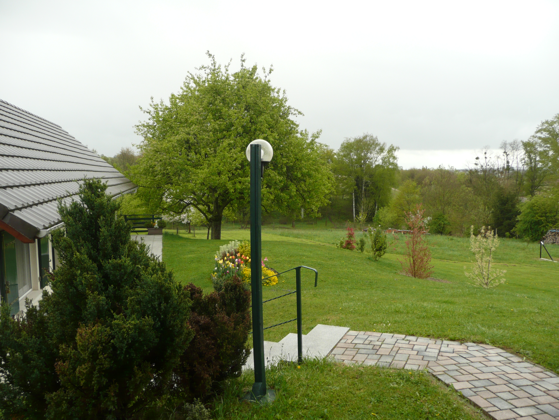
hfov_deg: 63.4
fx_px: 452
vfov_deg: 49.7
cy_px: 210
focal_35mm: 28
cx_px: 280
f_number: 3.3
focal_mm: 4.6
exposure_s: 1/160
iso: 100
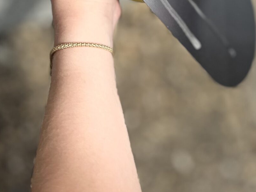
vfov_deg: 17.5
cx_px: 181
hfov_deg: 23.4
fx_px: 614
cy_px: 25
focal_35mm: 83
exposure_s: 1/3968
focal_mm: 5.7
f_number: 1.5
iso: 50
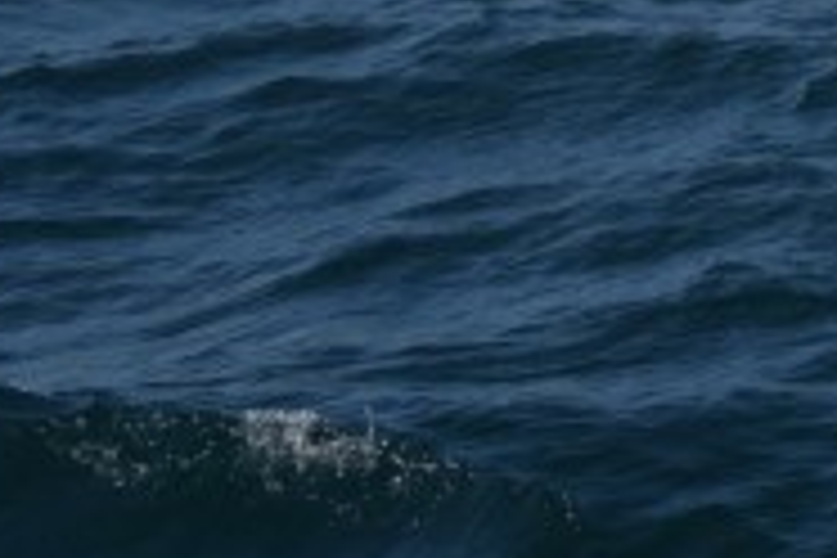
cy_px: -472
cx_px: 994
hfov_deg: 4.3
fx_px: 11134
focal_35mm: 479
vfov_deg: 2.9
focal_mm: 55
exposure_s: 1/4000
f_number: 4
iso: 200
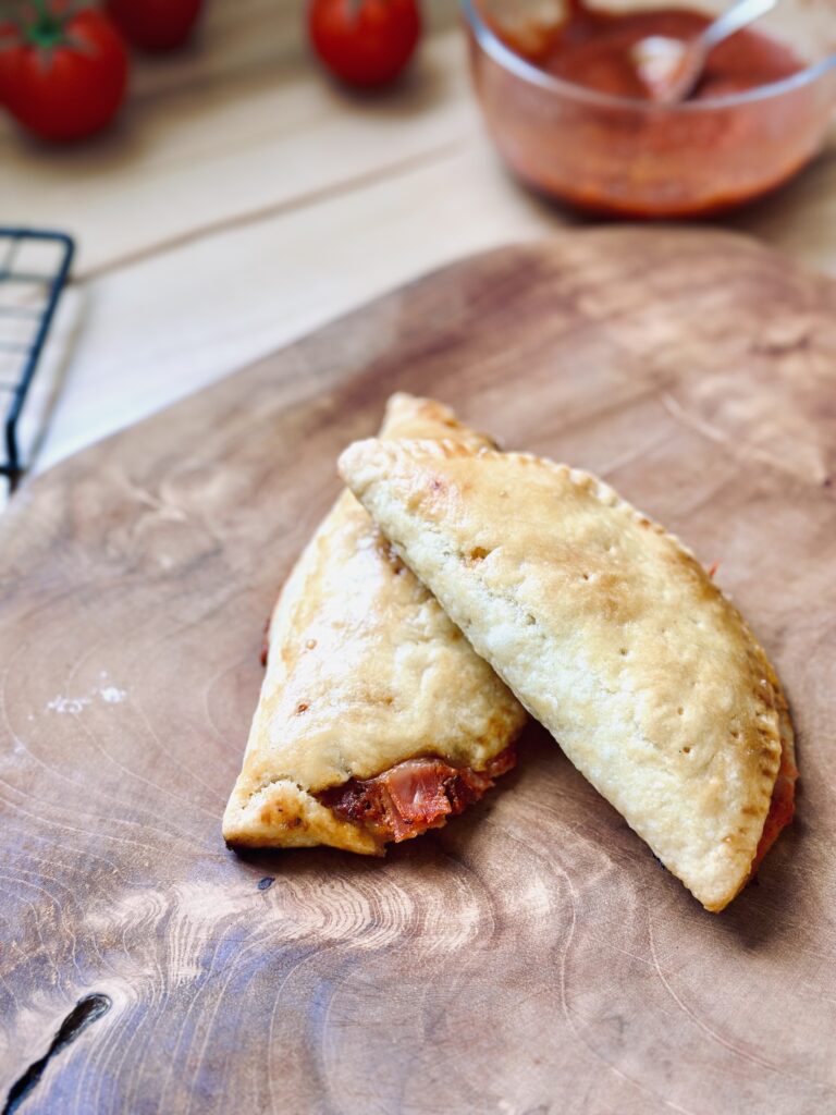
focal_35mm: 48
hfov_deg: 30.3
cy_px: 558
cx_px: 418
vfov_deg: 39.7
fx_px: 1546
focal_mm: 6.86
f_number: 1.78
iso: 125
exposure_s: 1/121
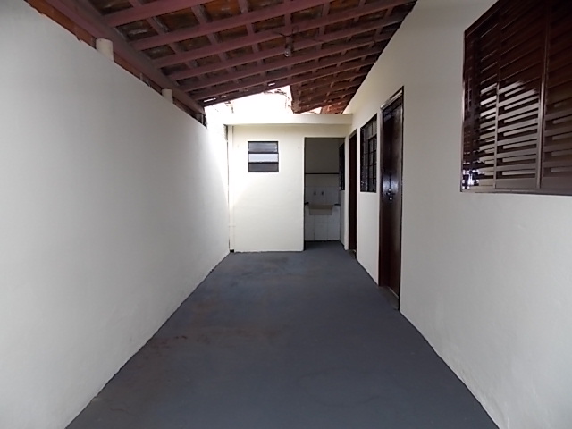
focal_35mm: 23
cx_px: 286
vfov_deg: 58.9
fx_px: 380
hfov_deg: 73.9
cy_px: 214
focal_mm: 4
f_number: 3.1
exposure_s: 1/100
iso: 80
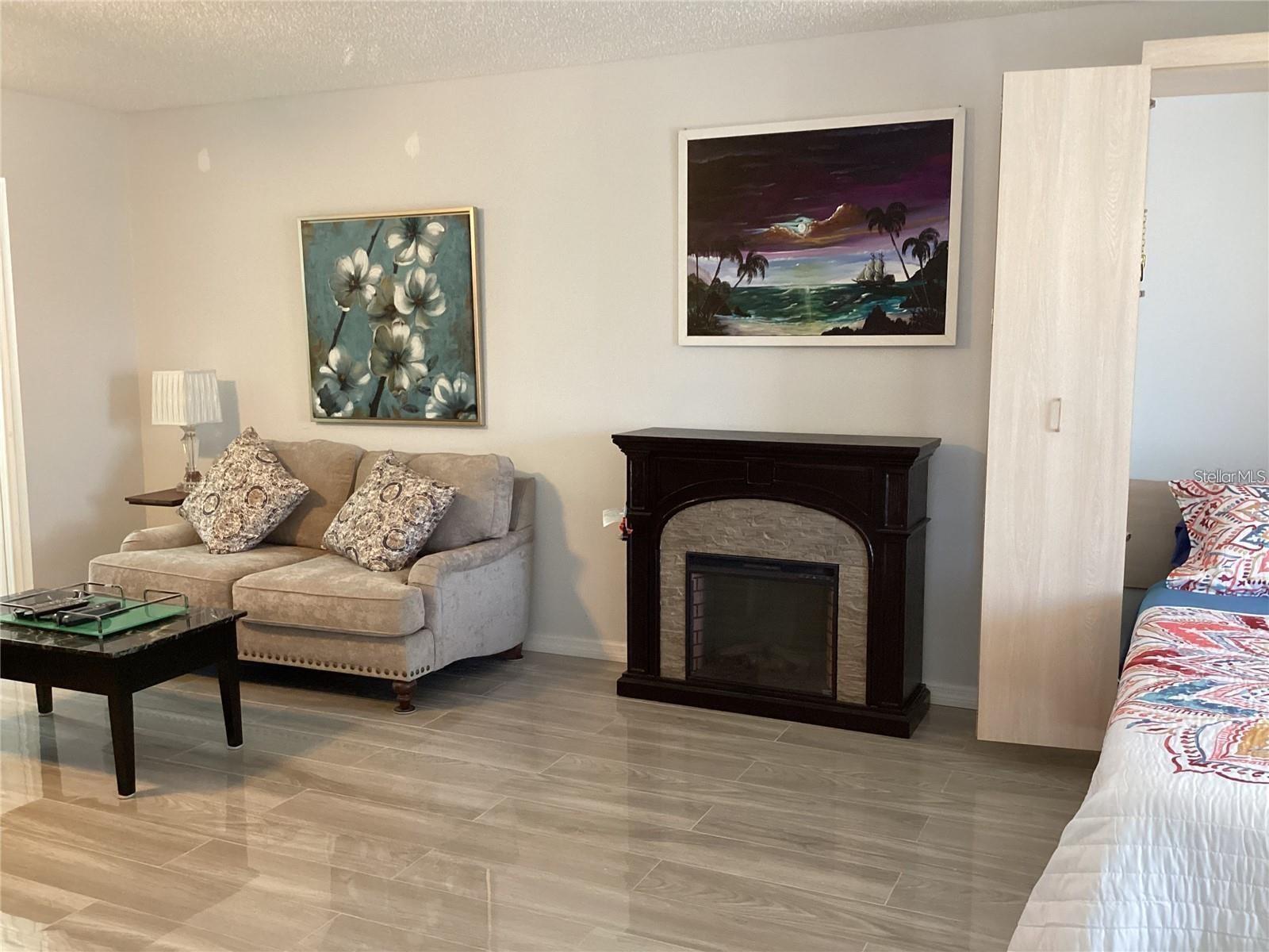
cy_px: 476
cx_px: 634
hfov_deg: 58.4
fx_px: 1136
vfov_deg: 45.4
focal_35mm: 31
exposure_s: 1/40
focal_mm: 3.3
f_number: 2.4
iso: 320
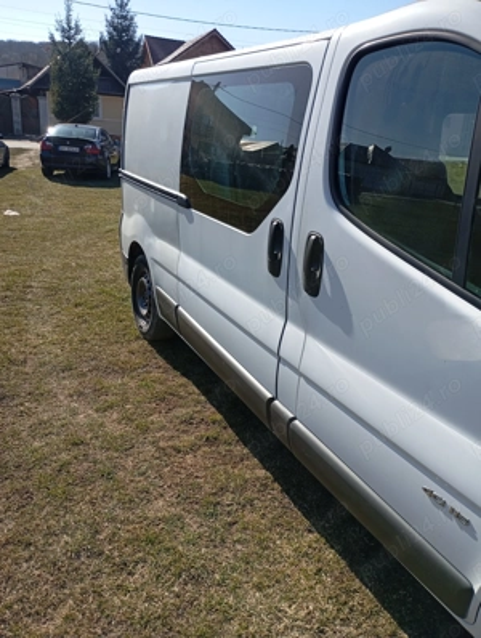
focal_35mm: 28
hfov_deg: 49.9
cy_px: 319
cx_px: 240
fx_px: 517
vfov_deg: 63.4
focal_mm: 4.27
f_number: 1.8
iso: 101
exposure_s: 1/531
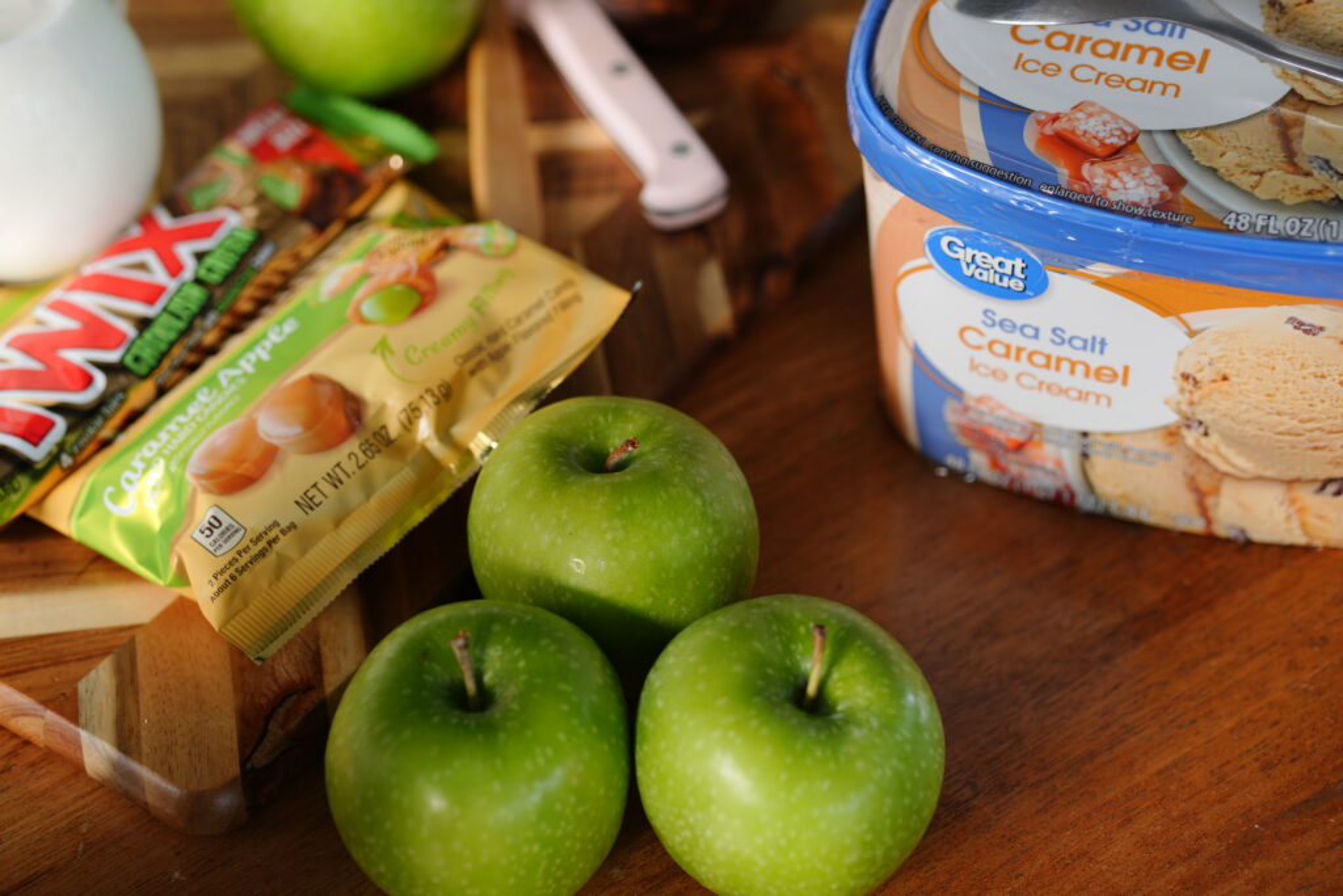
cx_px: 672
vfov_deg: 16.3
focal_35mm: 84
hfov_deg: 24.2
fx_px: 3134
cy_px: 448
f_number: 2.2
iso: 100
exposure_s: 1/50
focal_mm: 56
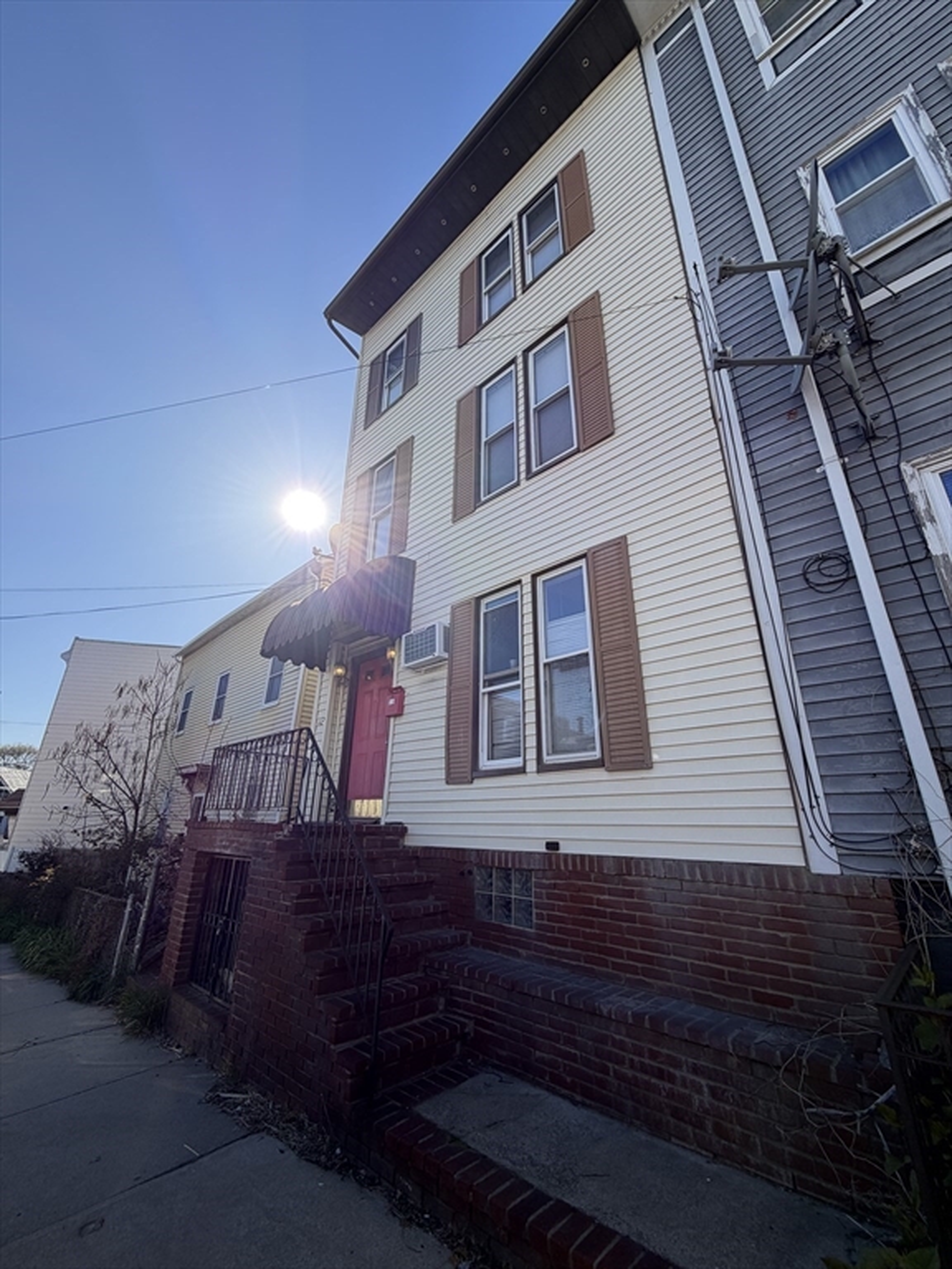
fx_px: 513
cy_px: 634
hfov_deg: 85.7
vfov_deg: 102.1
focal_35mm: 14
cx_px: 476
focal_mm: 2.22
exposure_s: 1/770
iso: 32
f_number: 2.2
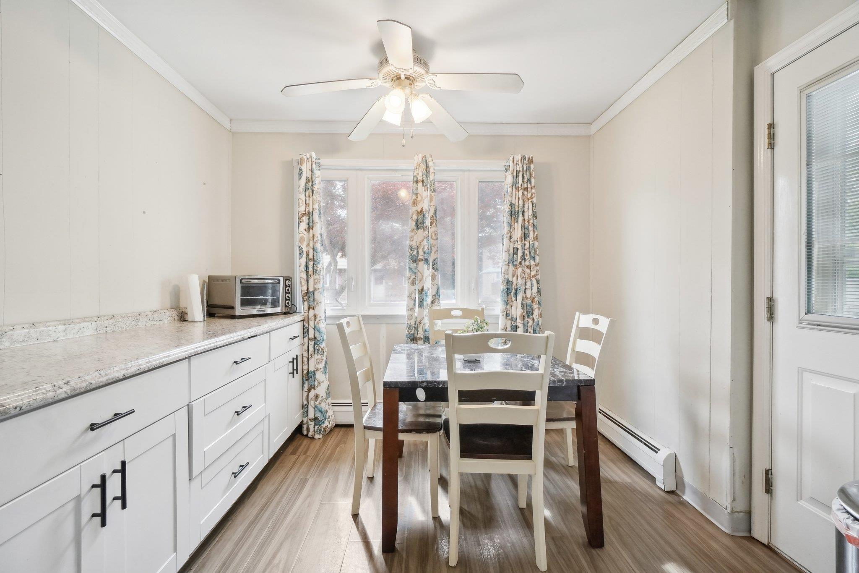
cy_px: 286
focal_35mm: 15
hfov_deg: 100.4
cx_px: 430
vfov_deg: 77.3
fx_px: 358
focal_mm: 10
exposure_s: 1/30
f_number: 8
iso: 400
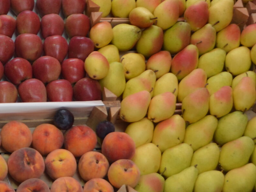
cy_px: -75
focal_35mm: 177
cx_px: -49
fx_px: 1309
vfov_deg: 8.3
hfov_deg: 11.0
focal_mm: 38
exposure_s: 1/100
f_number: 5
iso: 400
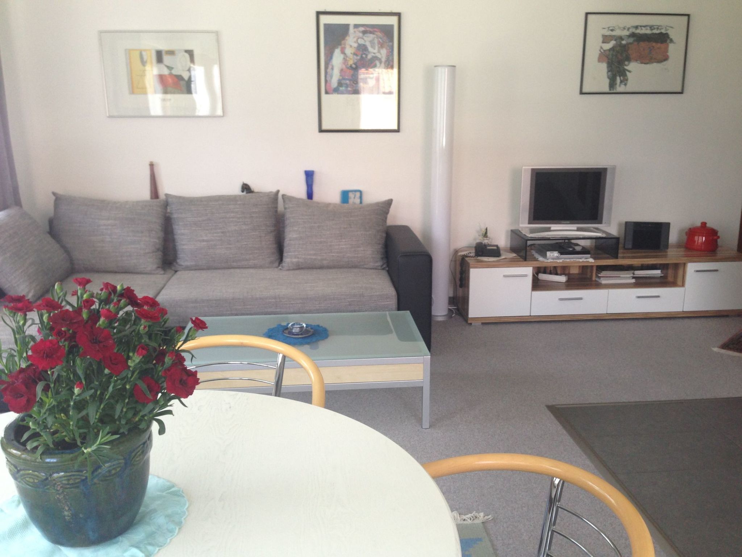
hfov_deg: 55.4
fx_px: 707
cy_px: 278
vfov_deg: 42.9
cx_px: 371
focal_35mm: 33
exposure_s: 1/20
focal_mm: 4.12
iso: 64
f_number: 2.4
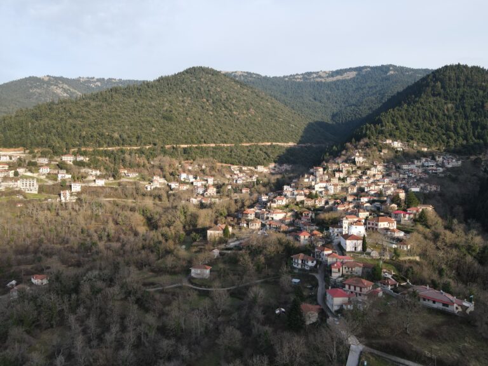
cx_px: 244
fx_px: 338
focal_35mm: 24
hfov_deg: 71.6
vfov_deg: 56.8
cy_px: 183
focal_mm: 4.5
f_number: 2.8
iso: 100
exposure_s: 1/180
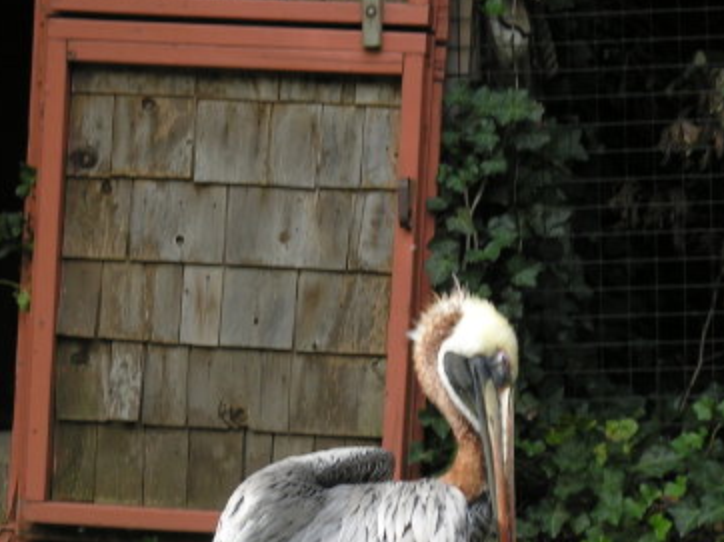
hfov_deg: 5.8
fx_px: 7169
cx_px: -62
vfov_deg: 4.3
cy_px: 552
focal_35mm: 343
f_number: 4.3
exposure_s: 1/72.8
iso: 50
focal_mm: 35.9
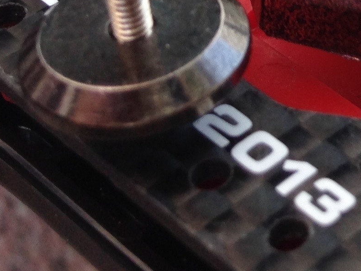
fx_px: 1429
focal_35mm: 137
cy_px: -137
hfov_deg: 13.0
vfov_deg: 10.5
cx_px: 649
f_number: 2.4
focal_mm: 4.12
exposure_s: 1/123
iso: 50
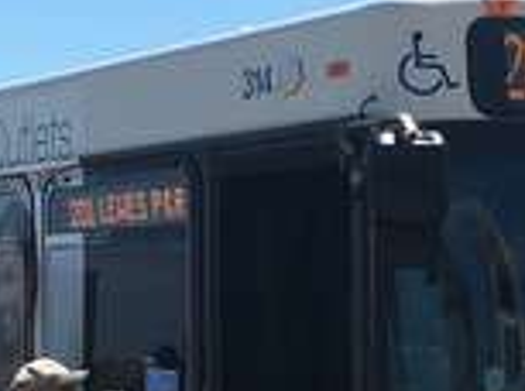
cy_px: 250
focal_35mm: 152
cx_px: 148
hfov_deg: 13.0
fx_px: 2300
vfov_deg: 9.7
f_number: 2.2
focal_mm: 4.15
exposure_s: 1/1637
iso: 25
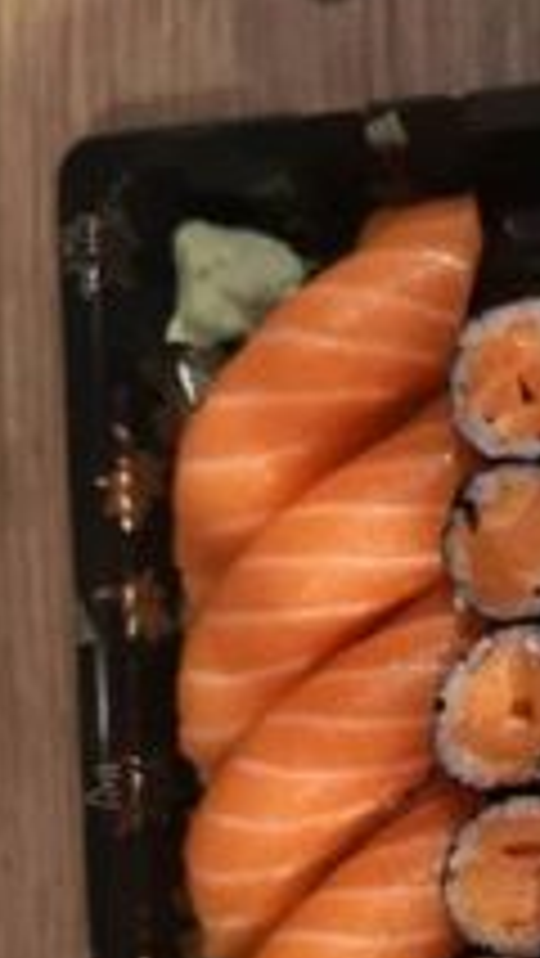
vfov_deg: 34.4
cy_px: 765
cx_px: 698
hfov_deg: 18.9
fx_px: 1500
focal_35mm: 59
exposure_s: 1/33.3
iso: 640
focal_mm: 3.95
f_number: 1.6
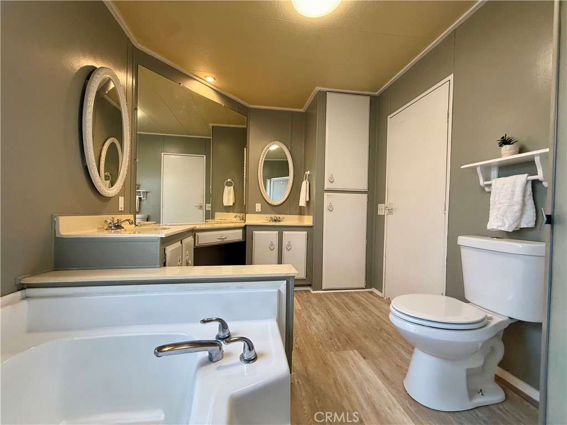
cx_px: 284
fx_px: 229
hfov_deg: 102.1
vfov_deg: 85.7
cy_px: 212
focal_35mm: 14
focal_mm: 2.22
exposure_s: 1/120
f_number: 2.2
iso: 250
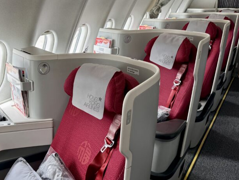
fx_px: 276
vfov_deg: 35.3
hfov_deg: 44.1
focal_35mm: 40
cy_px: 130
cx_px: 41
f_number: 1.78
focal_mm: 6.76
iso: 64
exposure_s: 1/183
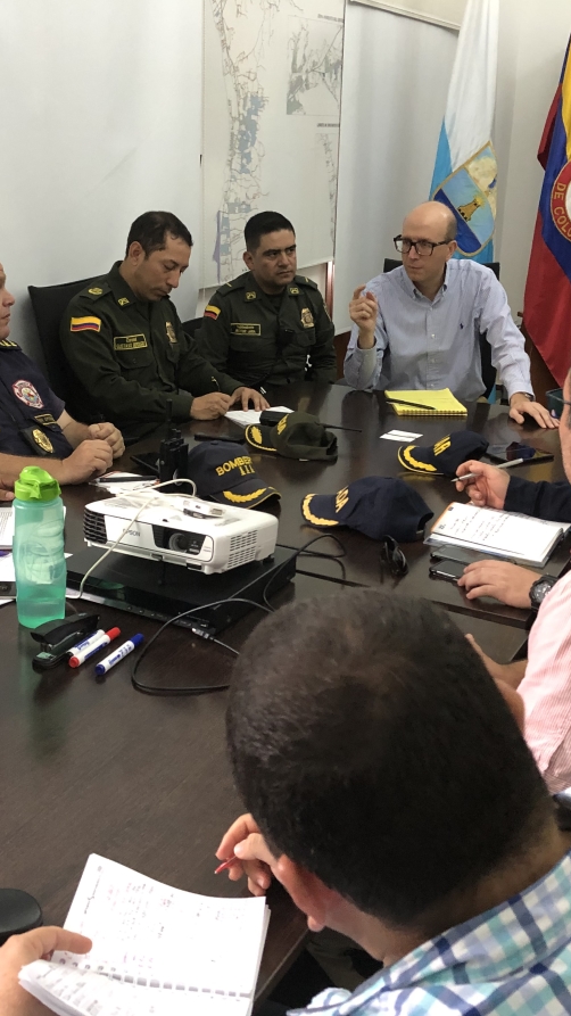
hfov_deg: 29.0
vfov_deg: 49.4
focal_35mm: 41
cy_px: 505
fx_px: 1104
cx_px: 264
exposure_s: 1/15
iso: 100
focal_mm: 3.99
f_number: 1.8
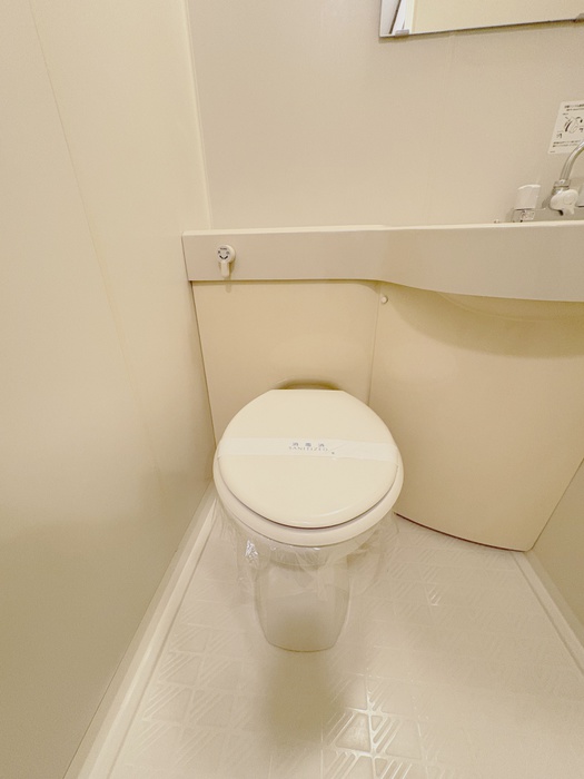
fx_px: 315
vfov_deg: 102.1
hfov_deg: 85.7
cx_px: 292
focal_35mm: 14
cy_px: 390
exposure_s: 1/50
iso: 400
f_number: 2.2
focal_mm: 2.22
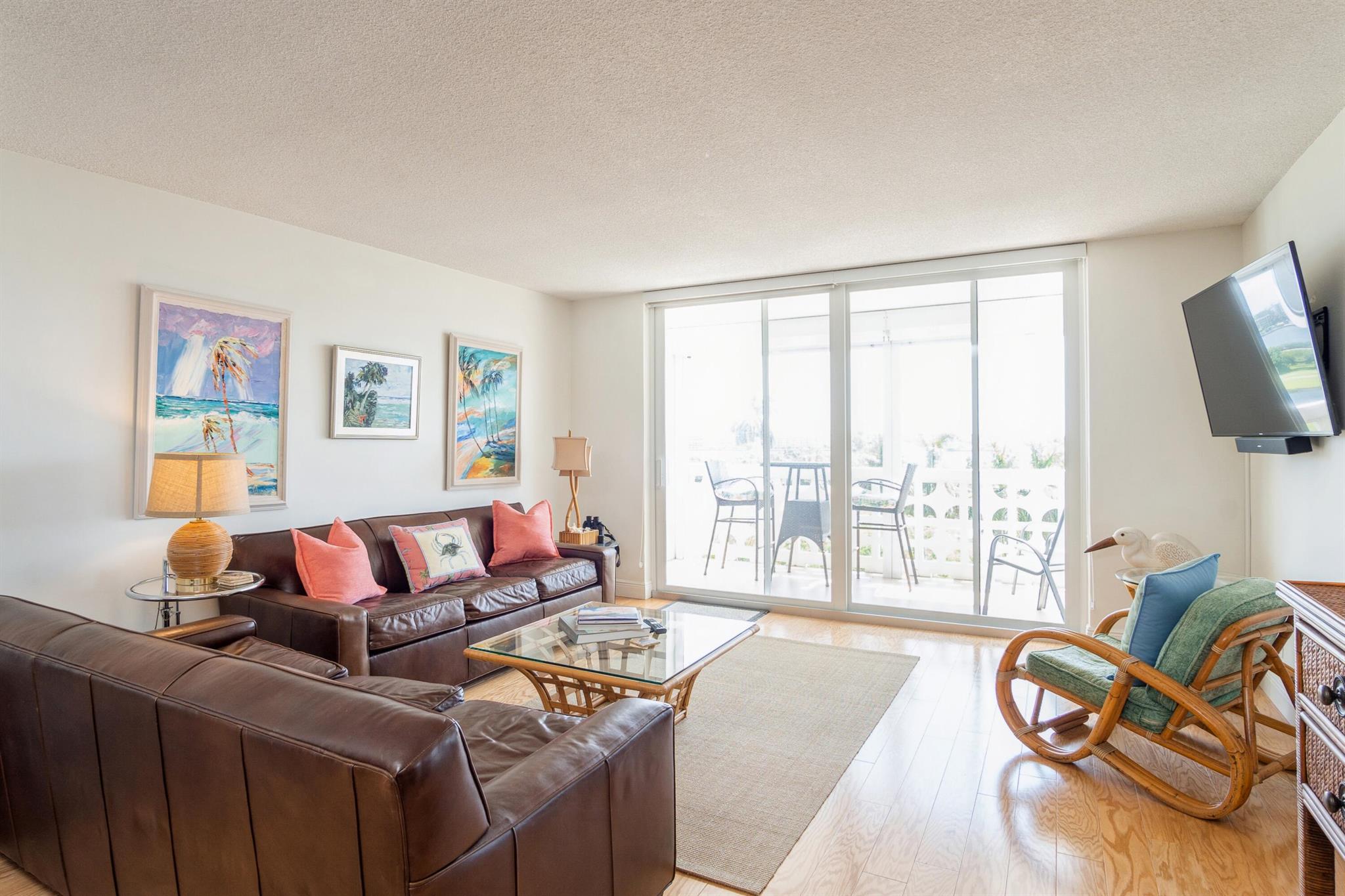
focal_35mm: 18
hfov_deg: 90.0
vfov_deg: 67.4
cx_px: 672
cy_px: 448
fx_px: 672
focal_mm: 12
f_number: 8
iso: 200
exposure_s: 1/13
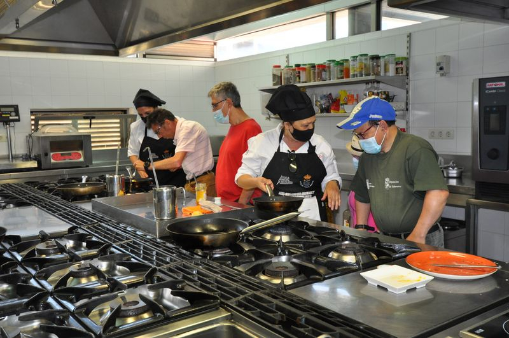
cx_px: 254
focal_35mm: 36
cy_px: 169
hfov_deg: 53.2
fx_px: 508
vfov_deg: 36.8
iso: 1000
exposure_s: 1/100
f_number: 4.5
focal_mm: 24
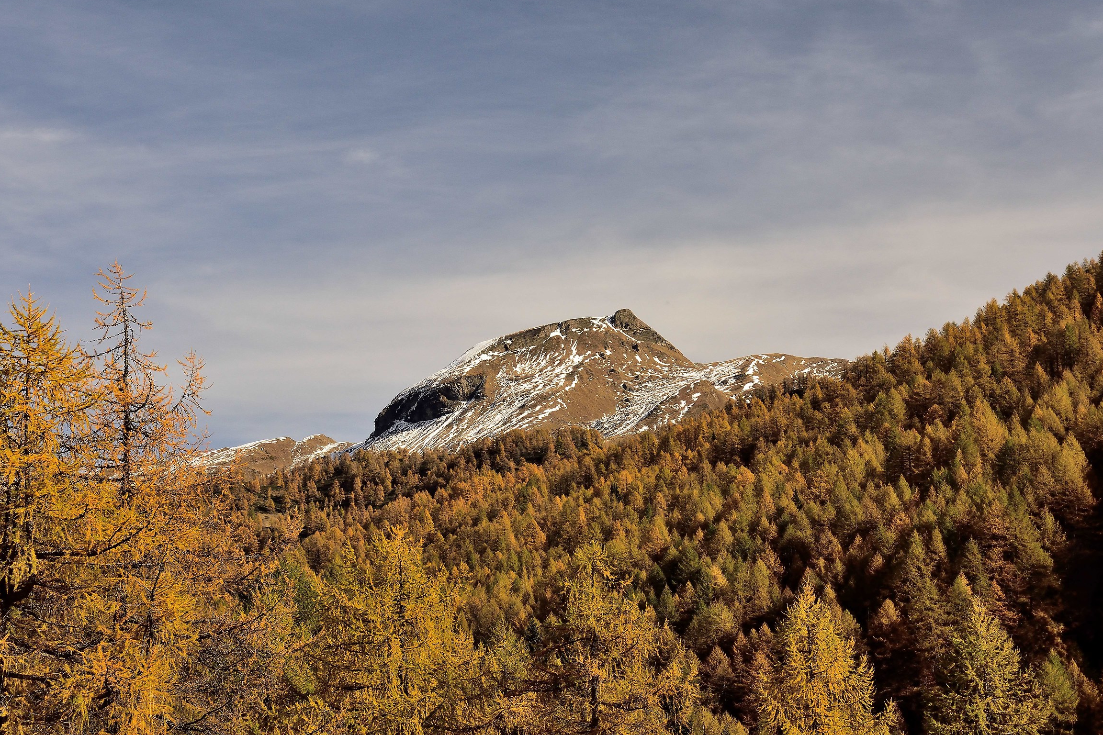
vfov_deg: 18.2
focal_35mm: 75
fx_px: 2298
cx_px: 533
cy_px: 361
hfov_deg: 27.0
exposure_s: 1/500
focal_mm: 48
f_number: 8
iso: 560
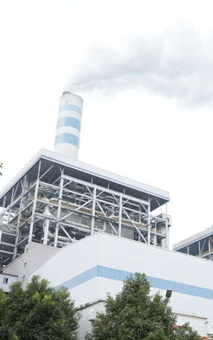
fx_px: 445
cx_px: 157
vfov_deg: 41.8
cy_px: 189
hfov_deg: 26.6
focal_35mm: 48
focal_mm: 28
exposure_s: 1/500
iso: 1250
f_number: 5.6
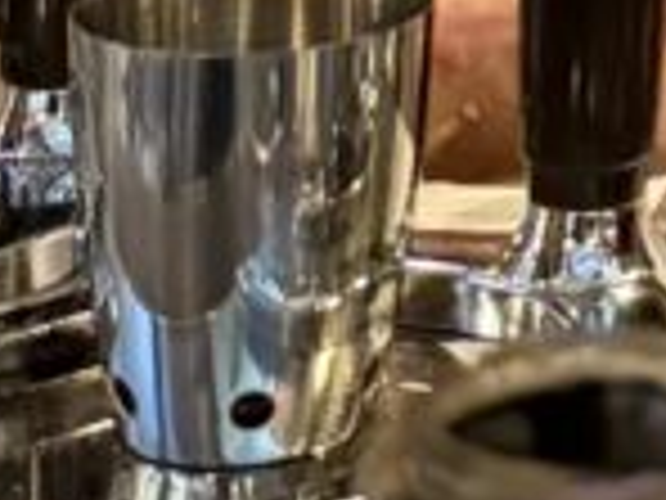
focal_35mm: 166
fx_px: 3194
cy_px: -1059
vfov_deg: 7.7
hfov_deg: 9.9
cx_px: 1800
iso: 800
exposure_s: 1/33
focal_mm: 6.76
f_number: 1.78
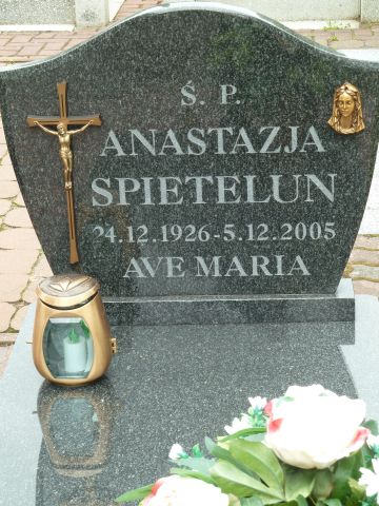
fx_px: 1401
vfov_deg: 20.4
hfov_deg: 15.4
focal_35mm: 96
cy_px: 253
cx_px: 190
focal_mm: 15.8
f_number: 4.3
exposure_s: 1/50
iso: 80
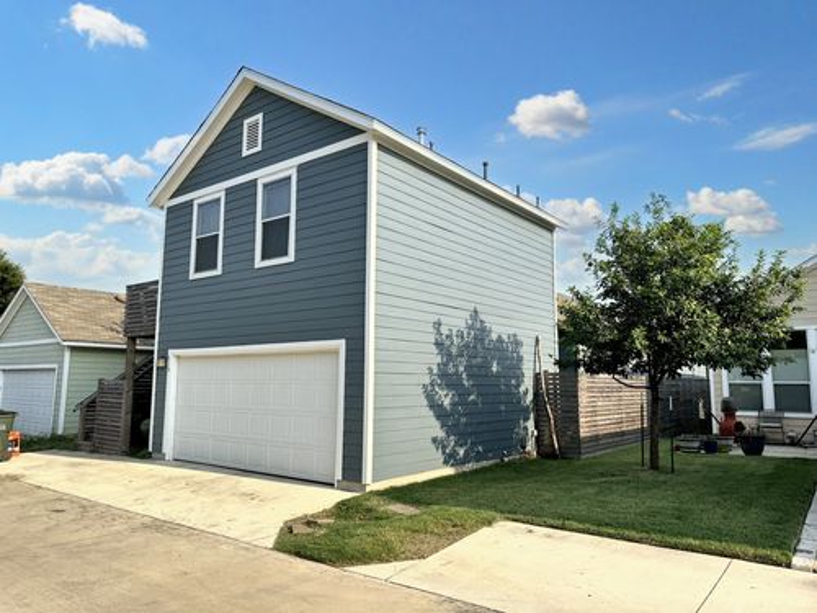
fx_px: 566
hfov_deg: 71.6
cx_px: 408
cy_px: 306
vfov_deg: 56.8
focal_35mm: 24
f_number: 1.8
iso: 80
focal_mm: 6.8
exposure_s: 1/4310
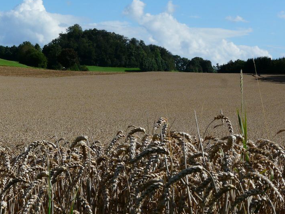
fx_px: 824
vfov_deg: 14.8
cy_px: 70
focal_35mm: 100
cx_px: 108
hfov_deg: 19.6
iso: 100
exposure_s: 1/500
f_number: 7.1
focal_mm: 11.7
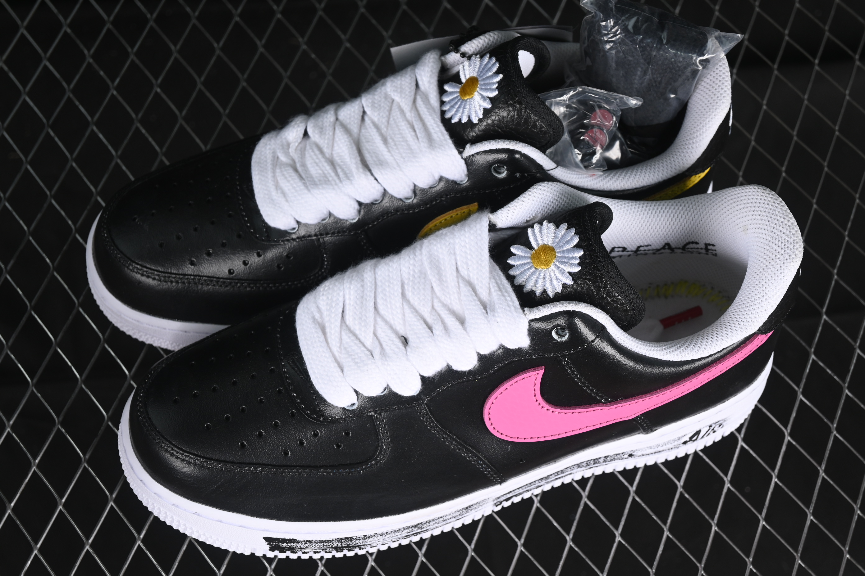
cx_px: 432
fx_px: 1802
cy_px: 288
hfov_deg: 27.0
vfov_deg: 18.2
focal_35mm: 75
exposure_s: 1/60
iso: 160
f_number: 6.3
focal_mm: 50
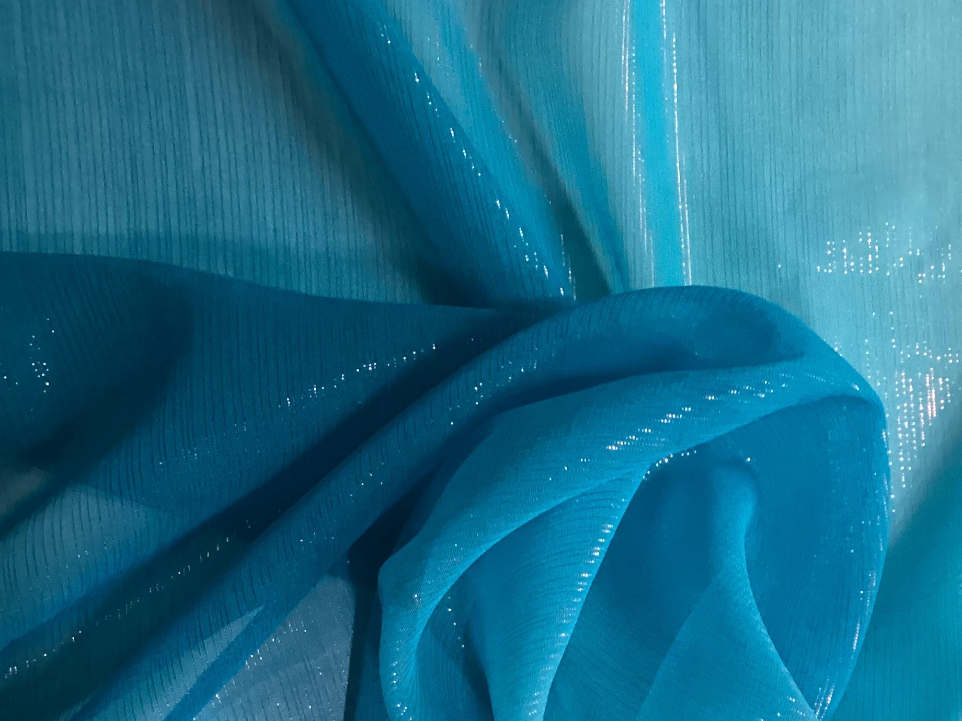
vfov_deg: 26.1
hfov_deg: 34.6
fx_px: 1528
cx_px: 647
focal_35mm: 55
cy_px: 562
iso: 320
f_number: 2.4
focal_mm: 3.3
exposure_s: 1/60
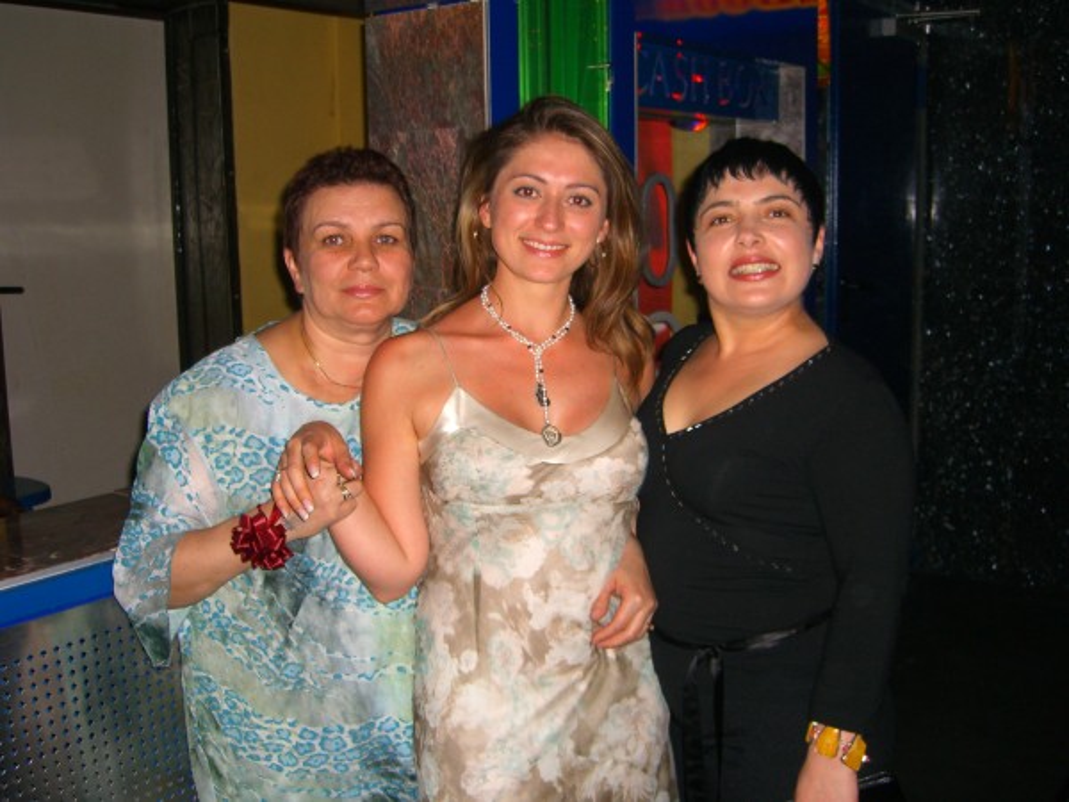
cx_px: 534
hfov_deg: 49.0
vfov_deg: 37.7
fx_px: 1174
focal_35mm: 38
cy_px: 401
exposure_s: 1/60
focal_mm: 7.9
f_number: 2.8
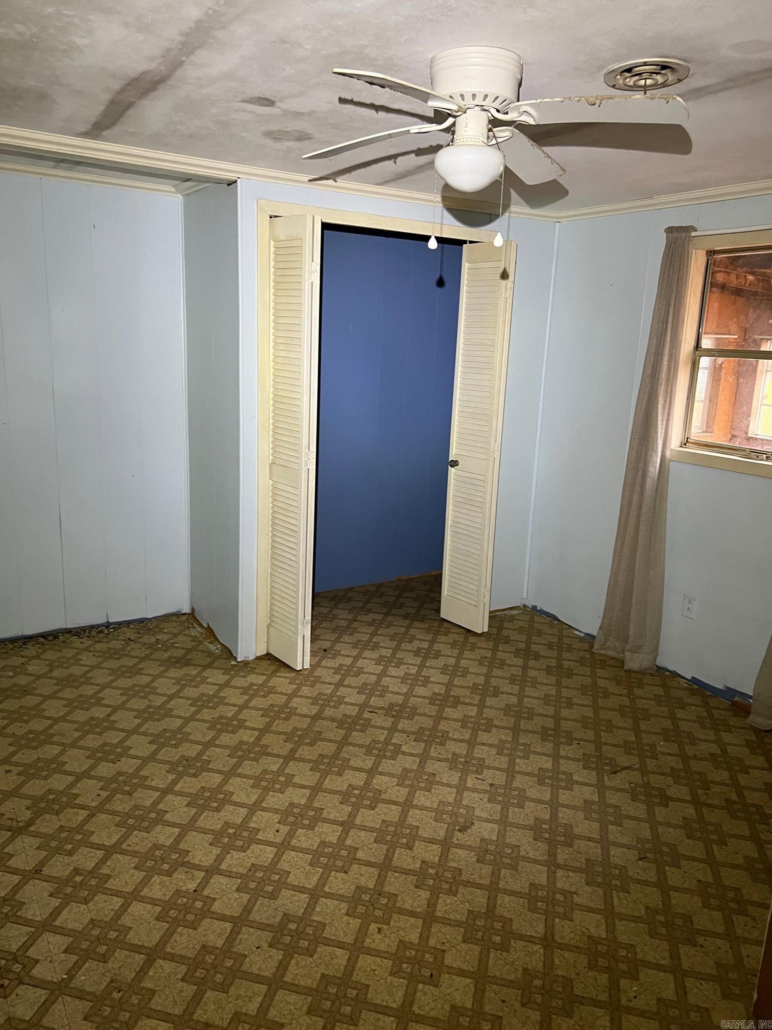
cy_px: 515
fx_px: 773
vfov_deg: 67.3
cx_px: 386
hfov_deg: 53.1
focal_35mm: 26
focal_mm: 5.7
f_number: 1.5
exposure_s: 1/60
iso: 250
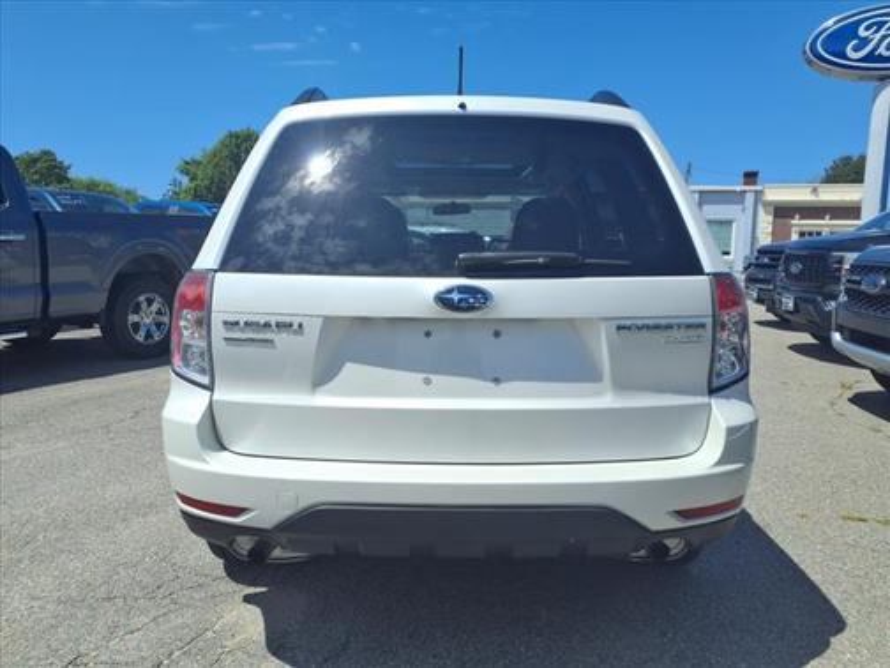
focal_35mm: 27
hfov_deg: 65.3
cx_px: 445
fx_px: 694
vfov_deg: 51.4
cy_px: 334
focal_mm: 3.58
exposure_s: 1/3333
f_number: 1.9
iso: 40
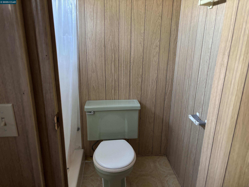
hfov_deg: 67.3
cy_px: 94
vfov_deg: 53.1
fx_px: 187
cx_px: 124
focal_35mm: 26
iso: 640
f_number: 1.6
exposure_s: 1/40
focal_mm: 5.96
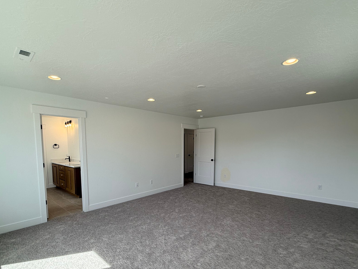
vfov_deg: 70.9
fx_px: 186
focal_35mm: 18
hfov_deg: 87.7
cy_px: 160
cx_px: 170
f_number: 2.2
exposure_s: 1/233
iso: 50
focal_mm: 2.22
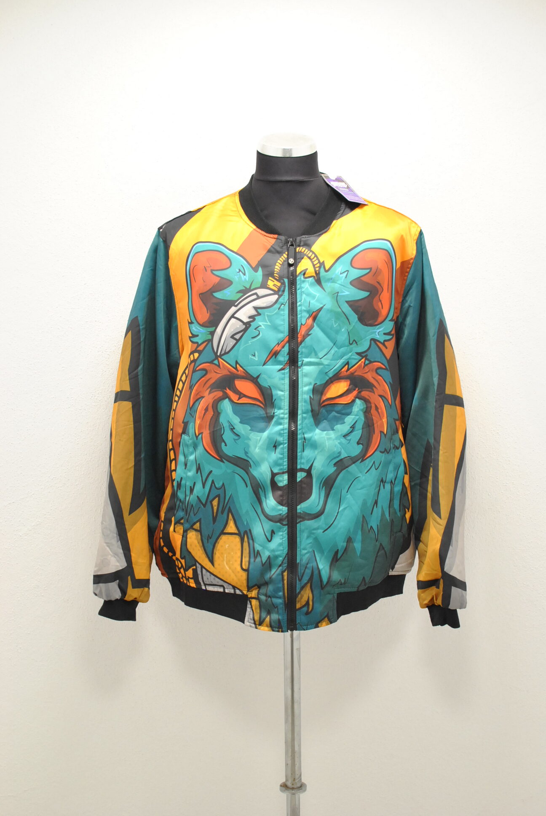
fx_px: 1191
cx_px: 273
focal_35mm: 52
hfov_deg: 25.8
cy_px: 408
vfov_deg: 37.8
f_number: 4
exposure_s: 1/100
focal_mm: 35
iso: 800
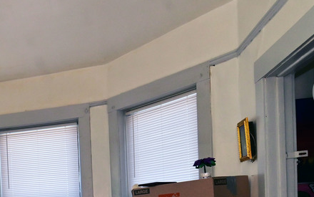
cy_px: 236
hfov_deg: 36.4
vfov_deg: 25.7
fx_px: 385
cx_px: -44
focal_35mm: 45
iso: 320
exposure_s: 1/160
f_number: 8
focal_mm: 12
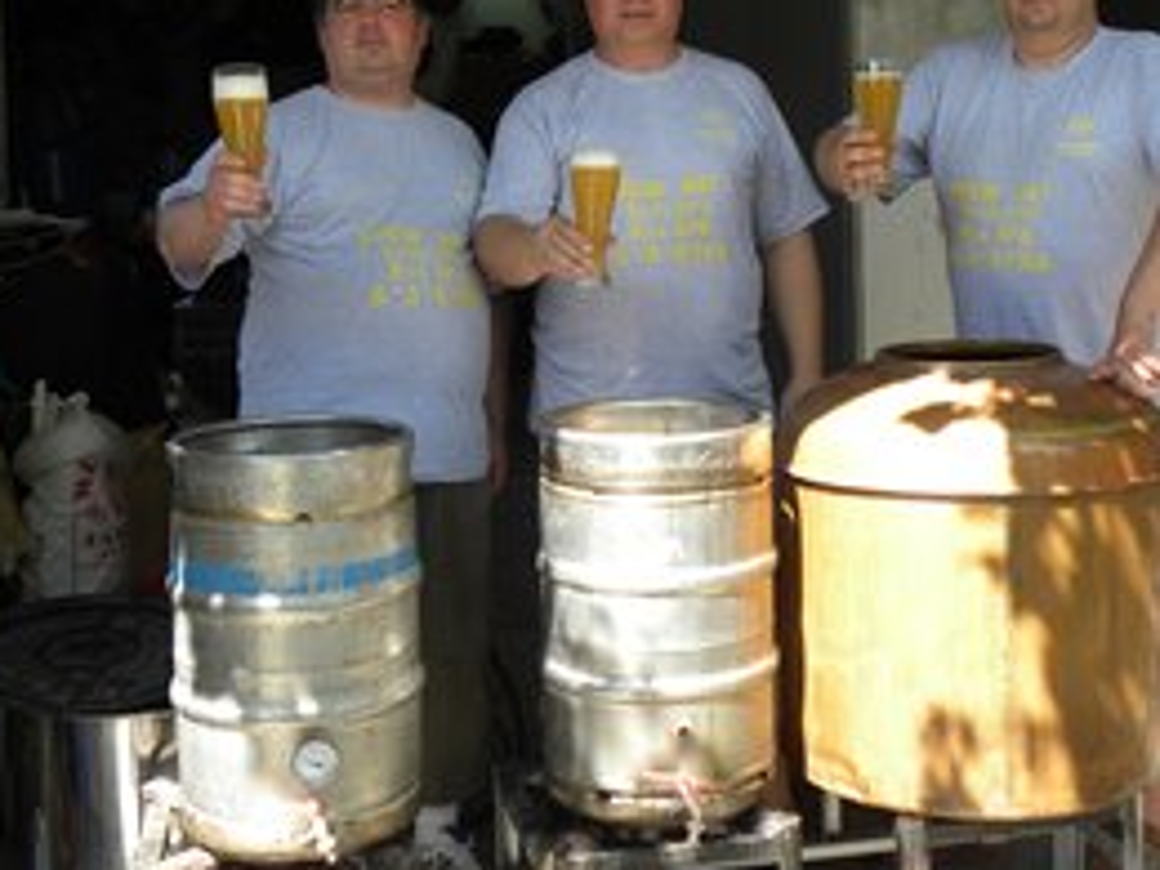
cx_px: 629
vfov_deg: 25.5
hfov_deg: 33.8
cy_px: 263
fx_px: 1910
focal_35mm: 57
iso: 64
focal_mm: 6.6
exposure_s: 1/110
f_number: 3.5
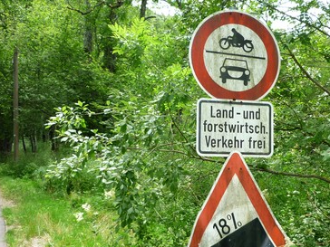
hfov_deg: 32.9
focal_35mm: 58
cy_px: 167
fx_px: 553
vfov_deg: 25.1
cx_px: 228
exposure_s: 1/200
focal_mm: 5.5
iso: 80
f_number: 2.8
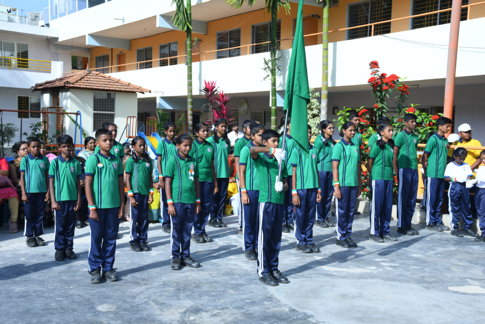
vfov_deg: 30.5
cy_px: 162
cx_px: 242
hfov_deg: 44.5
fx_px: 593
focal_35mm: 44
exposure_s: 1/125
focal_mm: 44
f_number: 11
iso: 250
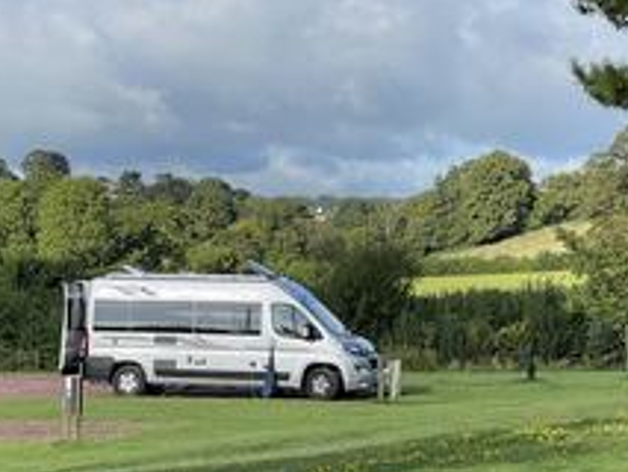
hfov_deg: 16.1
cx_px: 265
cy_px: 119
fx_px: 2215
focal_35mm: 122
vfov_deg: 12.1
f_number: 2
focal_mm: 6
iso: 25
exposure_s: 1/1261
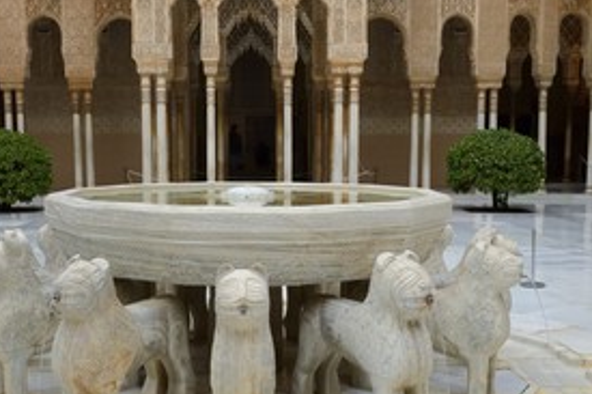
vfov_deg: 25.9
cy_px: 230
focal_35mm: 52
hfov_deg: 38.1
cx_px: 239
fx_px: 855
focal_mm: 34
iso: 1600
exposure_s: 1/125
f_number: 9
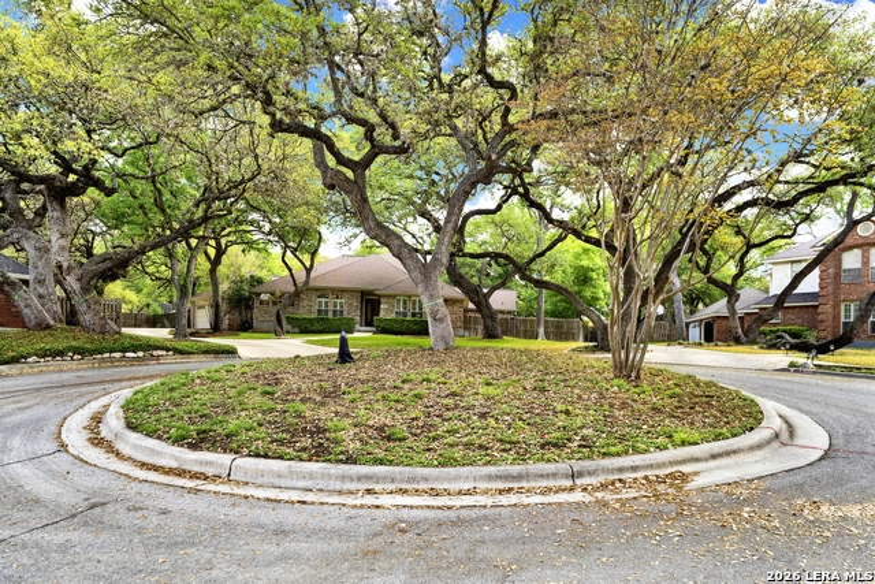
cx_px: 438
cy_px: 292
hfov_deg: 73.7
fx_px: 583
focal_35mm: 24
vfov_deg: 53.2
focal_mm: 24
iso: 100
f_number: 7.1
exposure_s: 1/200
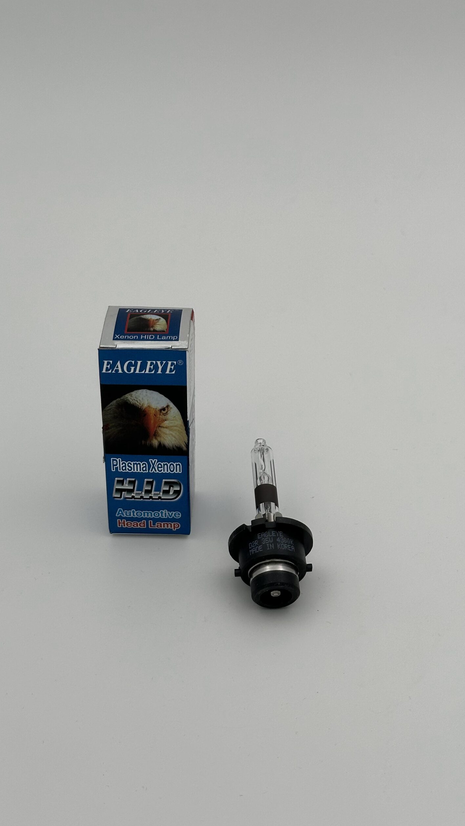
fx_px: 1162
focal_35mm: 53
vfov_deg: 39.2
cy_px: 417
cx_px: 215
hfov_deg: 22.6
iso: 64
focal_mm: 6.86
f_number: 1.78
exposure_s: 1/1030
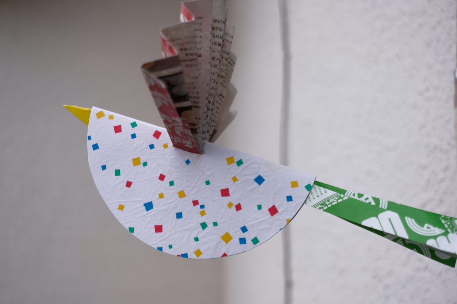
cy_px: 152
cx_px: 228
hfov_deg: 47.4
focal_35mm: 41
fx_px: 520
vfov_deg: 32.6
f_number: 2.8
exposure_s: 1/17
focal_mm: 27
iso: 100
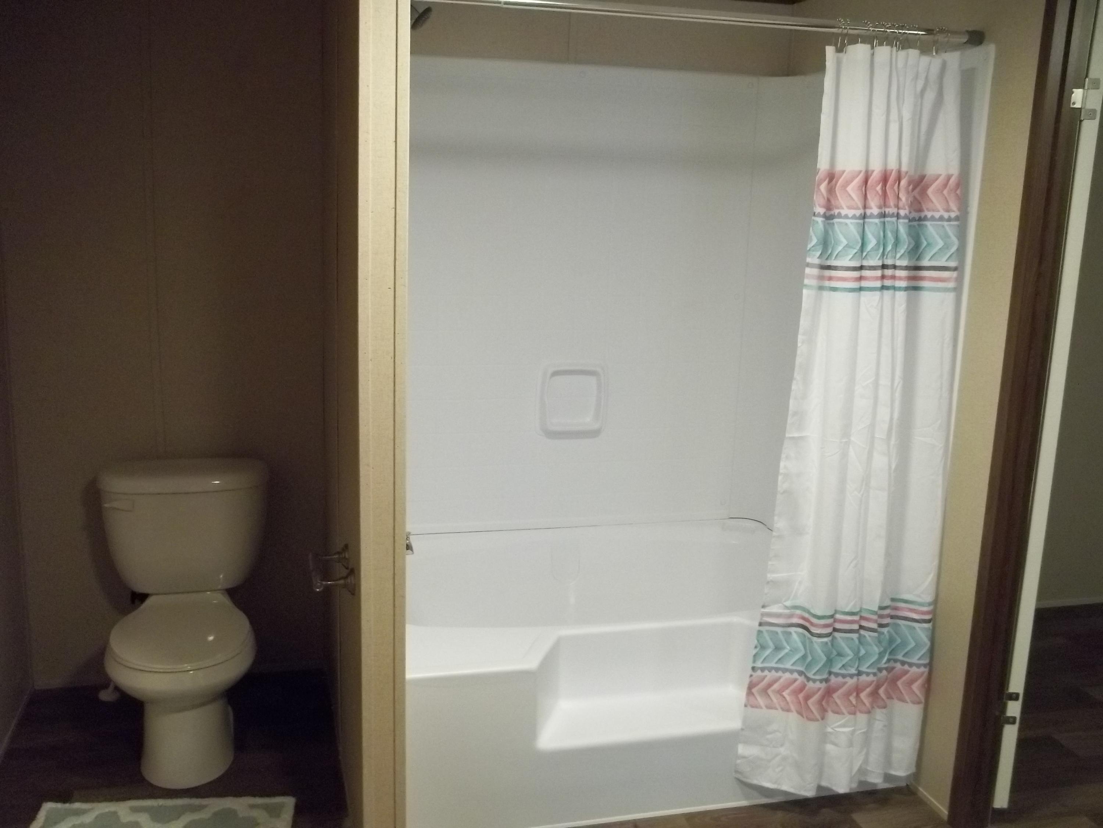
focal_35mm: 33
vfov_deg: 42.9
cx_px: 552
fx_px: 1052
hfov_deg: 55.4
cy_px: 414
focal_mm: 5.9
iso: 320
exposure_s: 1/40
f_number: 3.3
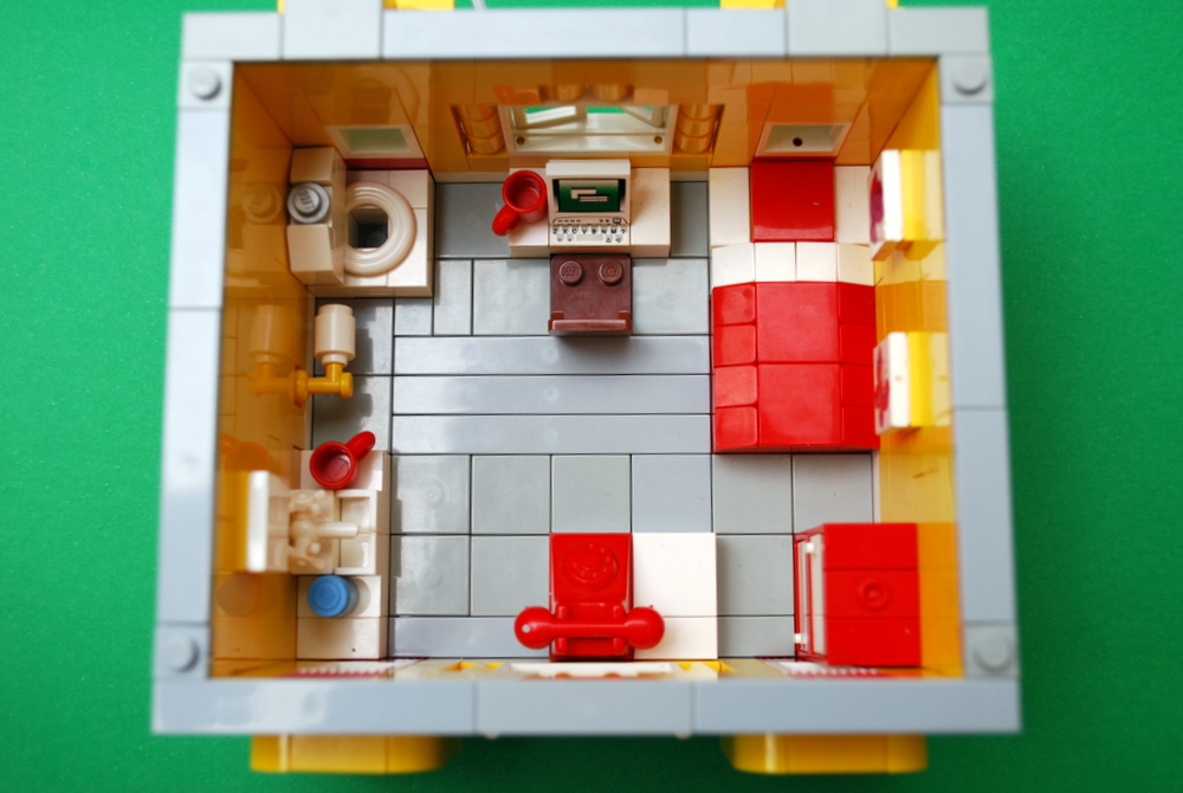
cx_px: 592
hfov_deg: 46.3
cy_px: 396
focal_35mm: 42
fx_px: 1382
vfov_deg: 32.0
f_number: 5.6
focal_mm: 28
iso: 200
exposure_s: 1/60
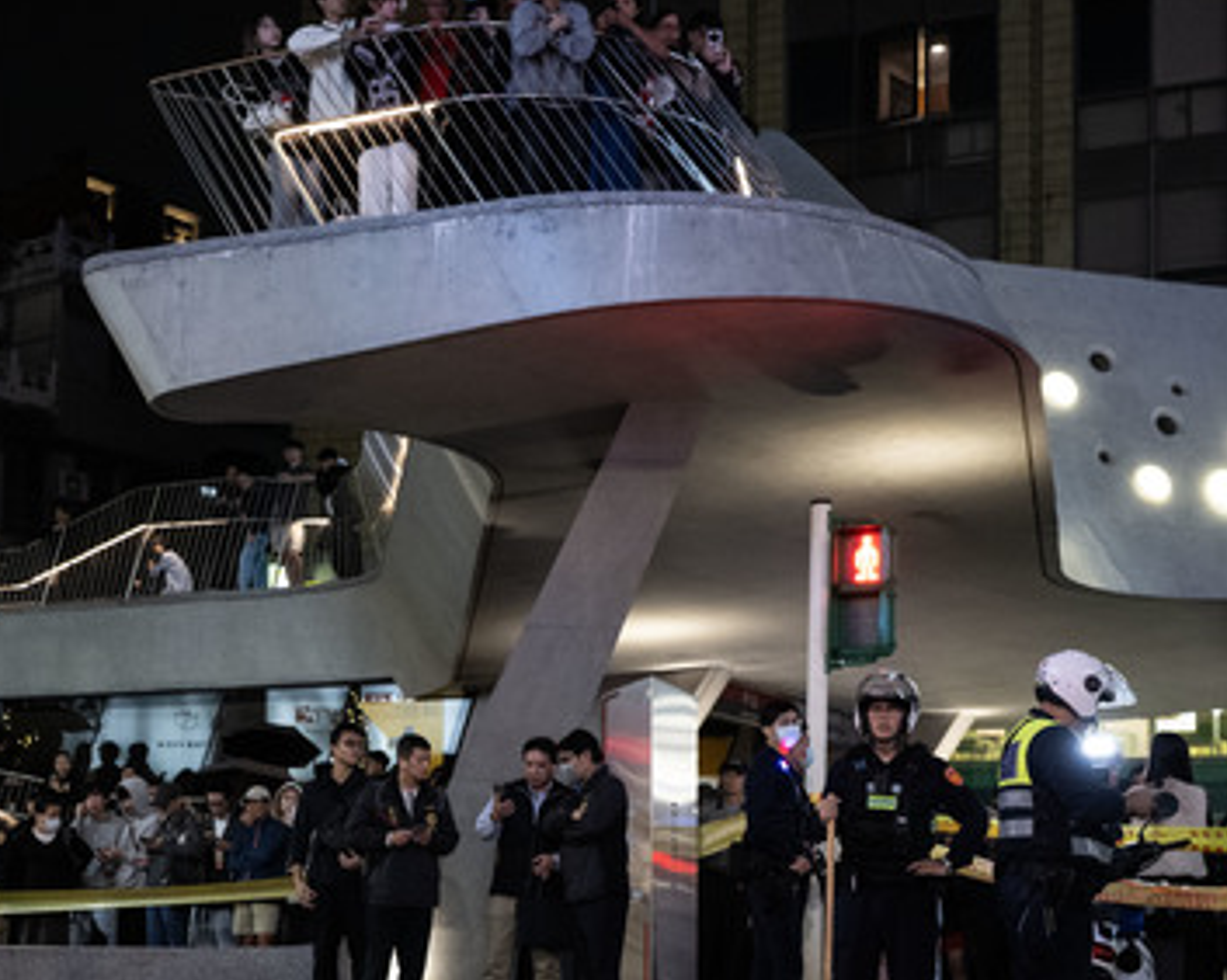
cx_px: 476
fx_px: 2395
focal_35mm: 66
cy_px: 745
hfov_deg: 28.6
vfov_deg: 22.9
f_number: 2.8
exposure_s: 1/200
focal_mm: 31
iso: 2500
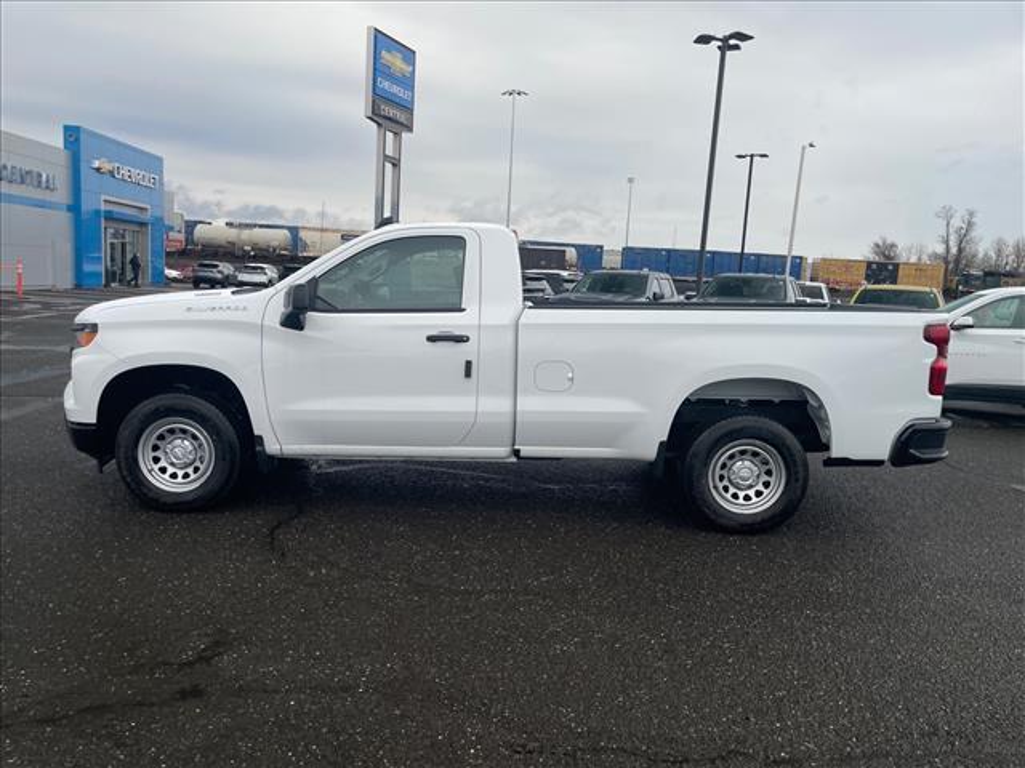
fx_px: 770
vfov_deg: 53.1
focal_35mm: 26
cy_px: 384
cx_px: 512
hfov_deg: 67.3
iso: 32
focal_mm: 4.2
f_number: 1.6
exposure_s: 1/988
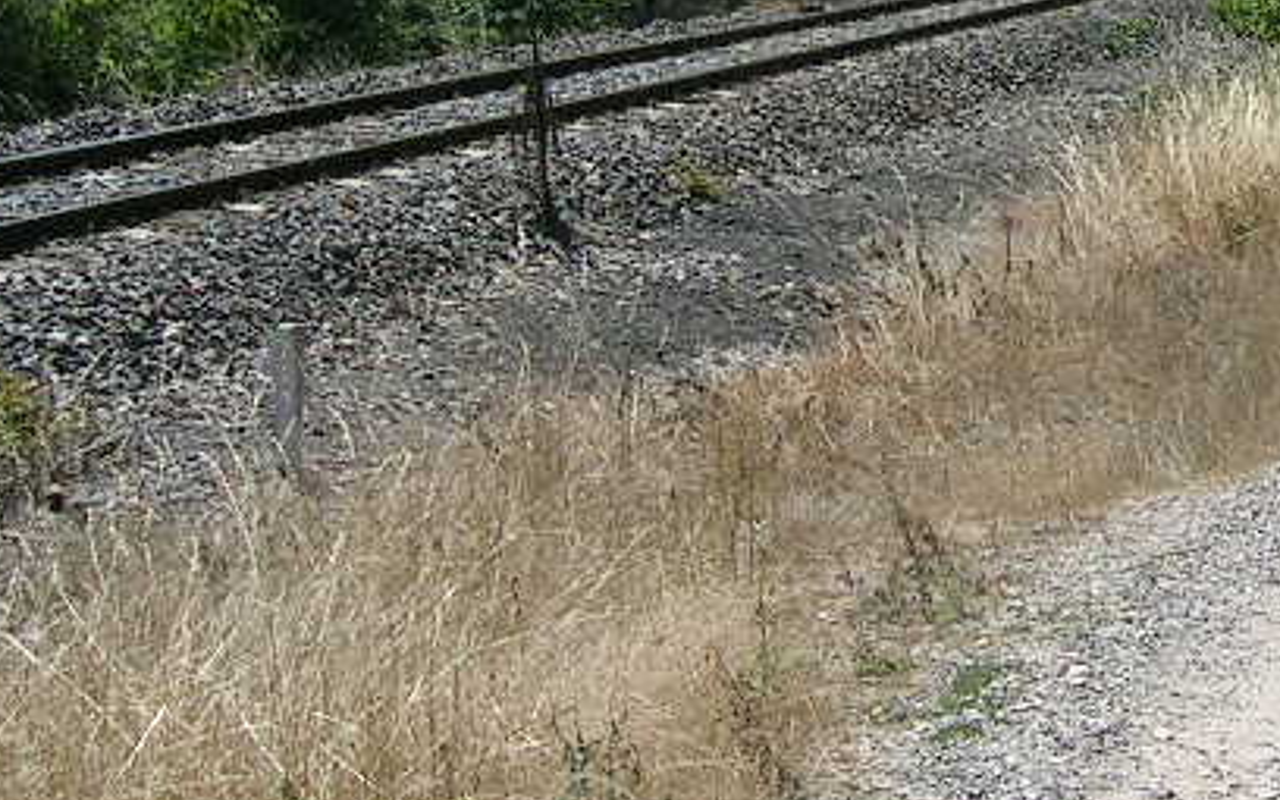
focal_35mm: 93
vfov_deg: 13.8
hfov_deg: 21.3
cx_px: 1358
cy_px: -6
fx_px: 3244
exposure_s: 1/370
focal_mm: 5.4
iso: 50
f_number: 4.8
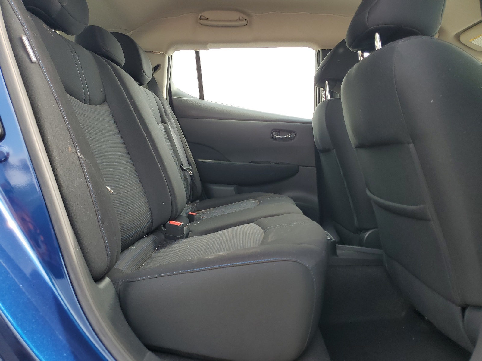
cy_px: 180
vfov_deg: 53.1
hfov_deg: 67.3
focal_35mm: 26
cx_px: 241
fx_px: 362
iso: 50
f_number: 1.5
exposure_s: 1/233
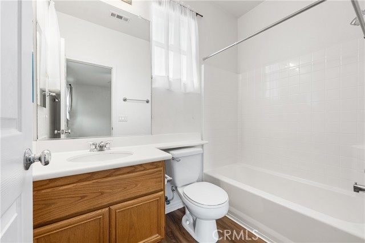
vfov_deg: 81.2
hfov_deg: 104.2
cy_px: 122
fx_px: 142
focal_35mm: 14
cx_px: 182
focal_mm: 14
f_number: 7.1
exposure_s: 1/15
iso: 320
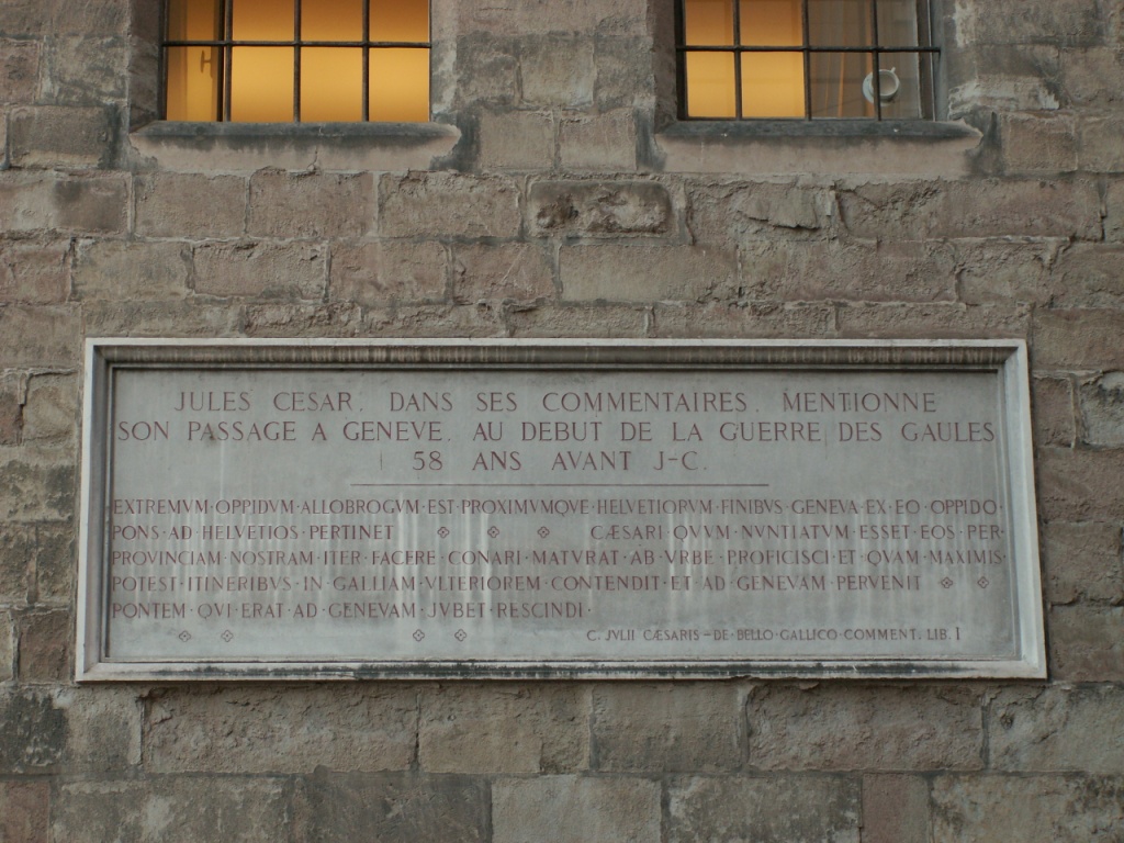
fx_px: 3117
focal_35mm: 96
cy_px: 422
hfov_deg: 20.4
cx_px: 562
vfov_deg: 15.4
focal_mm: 15.98
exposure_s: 1/160
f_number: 3.5
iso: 50
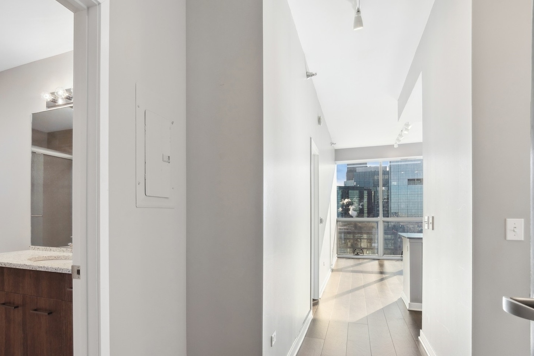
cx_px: 189
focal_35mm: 22
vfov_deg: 56.7
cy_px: 215
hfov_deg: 76.7
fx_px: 326
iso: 320
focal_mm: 16
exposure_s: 1/60
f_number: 9
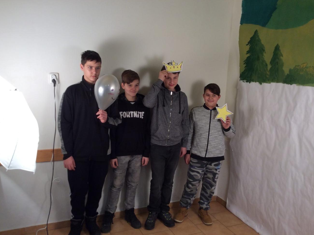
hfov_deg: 55.4
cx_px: 158
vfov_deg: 42.8
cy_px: 119
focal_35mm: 33
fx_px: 299
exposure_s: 1/50
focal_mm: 3.3
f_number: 2.4
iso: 40
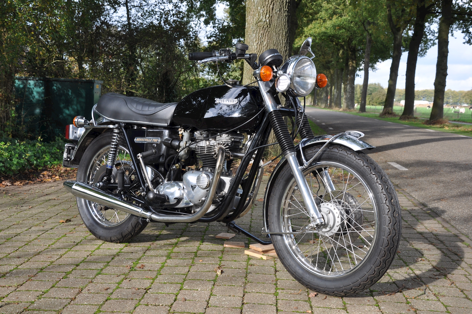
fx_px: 629
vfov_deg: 28.0
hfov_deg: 41.2
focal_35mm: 48
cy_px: 157
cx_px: 236
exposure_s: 1/80
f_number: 9
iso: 200
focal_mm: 32
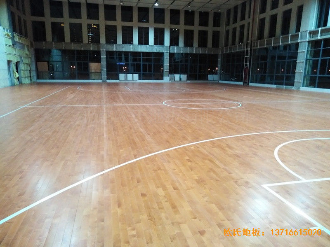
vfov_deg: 54.9
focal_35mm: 25
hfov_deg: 69.4
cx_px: 165
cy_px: 124
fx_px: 238
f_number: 2.2
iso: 780
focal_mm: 3.46
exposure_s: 1/18.9
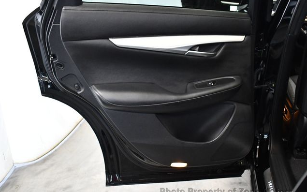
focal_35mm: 37
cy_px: 98
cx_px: 154
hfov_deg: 52.7
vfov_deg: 34.4
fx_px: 310
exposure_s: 1/100
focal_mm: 18
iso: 3200
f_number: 3.5
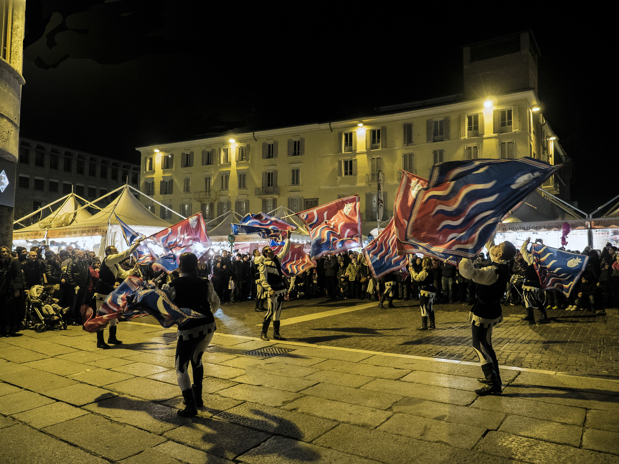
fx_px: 429
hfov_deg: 71.6
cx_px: 310
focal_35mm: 24
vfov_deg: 56.8
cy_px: 232
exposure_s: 1/80
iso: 1600
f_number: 2.8
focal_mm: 12
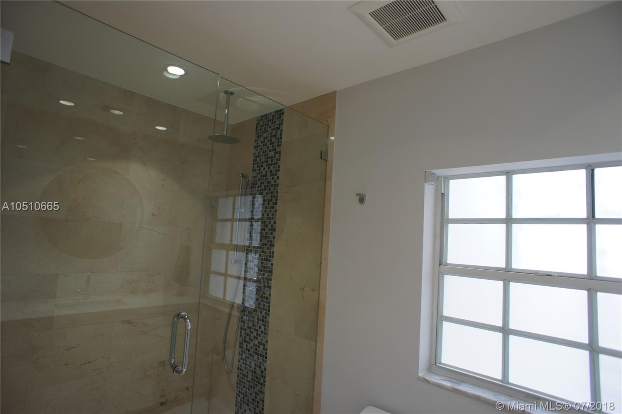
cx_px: 311
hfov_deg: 73.8
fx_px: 414
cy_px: 207
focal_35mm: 24
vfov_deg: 53.1
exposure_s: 1/60
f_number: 4
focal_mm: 16
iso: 200
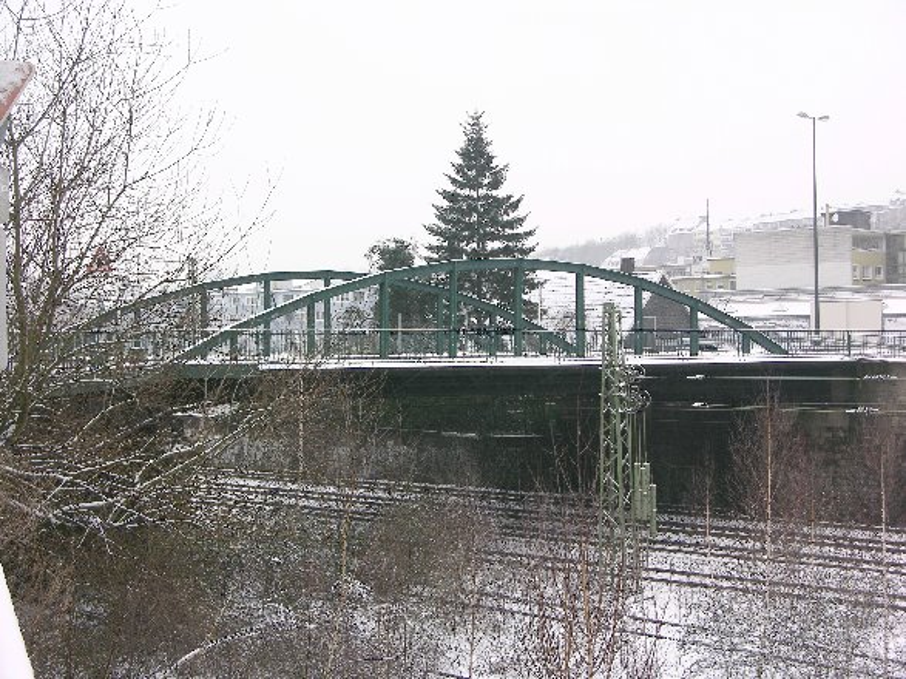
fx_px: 1413
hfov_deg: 35.6
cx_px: 453
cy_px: 340
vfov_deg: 27.0
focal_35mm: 54
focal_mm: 13.7
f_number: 3.9
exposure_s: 1/65.9
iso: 50
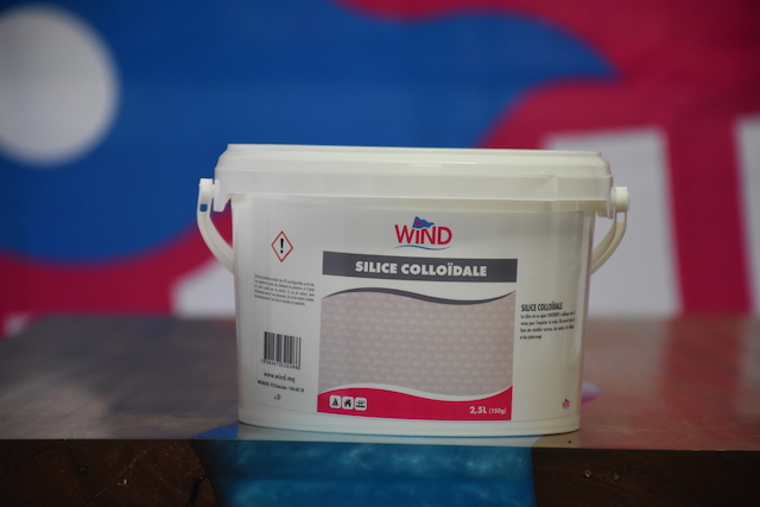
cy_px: 254
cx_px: 380
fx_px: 4434
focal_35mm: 210
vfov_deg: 6.5
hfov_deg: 9.8
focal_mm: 140
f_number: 5.6
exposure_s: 1/125
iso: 1600
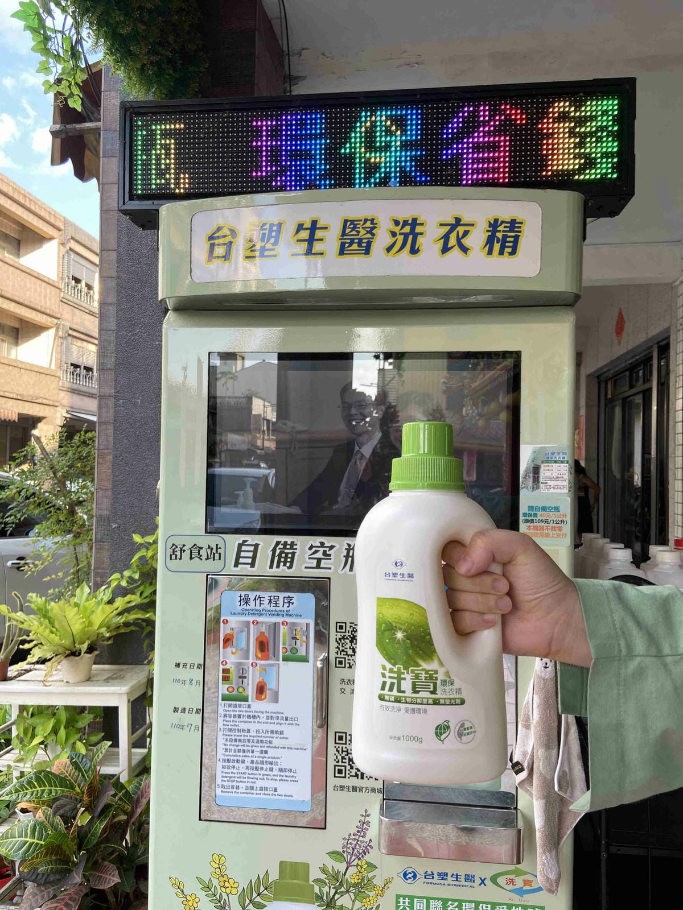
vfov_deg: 67.3
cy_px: 455
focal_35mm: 26
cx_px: 342
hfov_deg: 53.1
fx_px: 684
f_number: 1.8
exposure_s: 1/153
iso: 32
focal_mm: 4.25
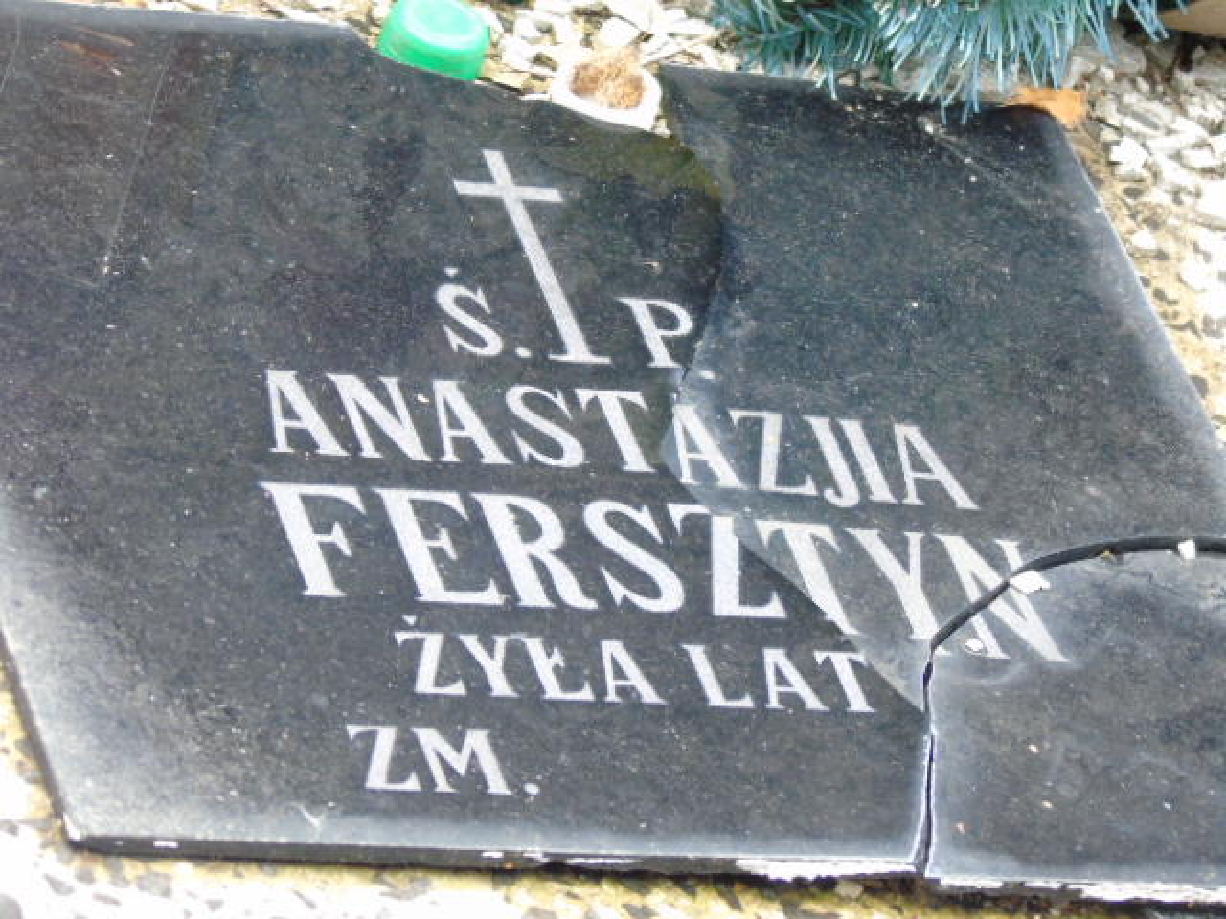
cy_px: 460
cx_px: 613
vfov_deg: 7.0
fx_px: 7508
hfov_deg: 9.3
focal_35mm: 212
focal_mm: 38
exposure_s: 1/60
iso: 500
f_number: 4.7
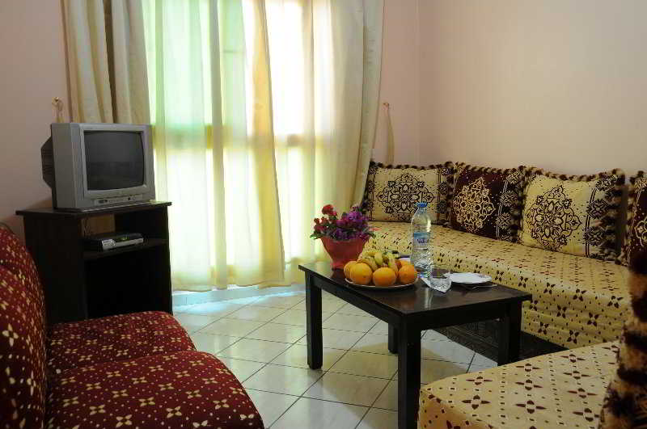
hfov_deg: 57.3
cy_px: 214
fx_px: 592
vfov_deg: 39.9
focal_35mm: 33
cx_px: 324
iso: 200
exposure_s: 1
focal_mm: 22
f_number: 8
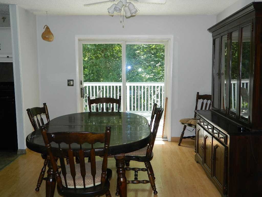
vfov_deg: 45.4
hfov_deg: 58.4
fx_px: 235
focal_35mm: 31
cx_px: 131
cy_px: 98
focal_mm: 5.6
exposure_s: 1/100
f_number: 3.2
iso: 110
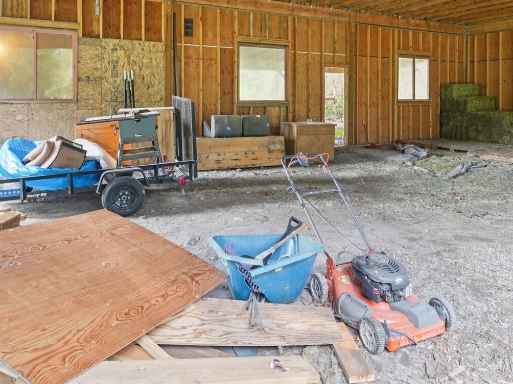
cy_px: 110
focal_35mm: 26
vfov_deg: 51.4
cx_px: 264
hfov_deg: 67.3
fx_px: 385
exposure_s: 1/15
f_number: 8
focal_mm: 16
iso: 1600
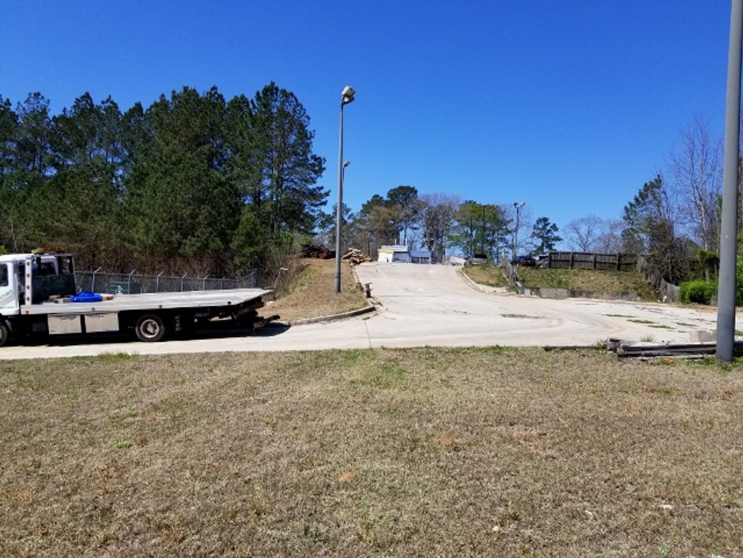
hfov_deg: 67.3
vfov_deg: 53.1
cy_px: 279
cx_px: 372
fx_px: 558
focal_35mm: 26
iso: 50
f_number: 1.7
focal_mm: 4.25
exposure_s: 1/2832
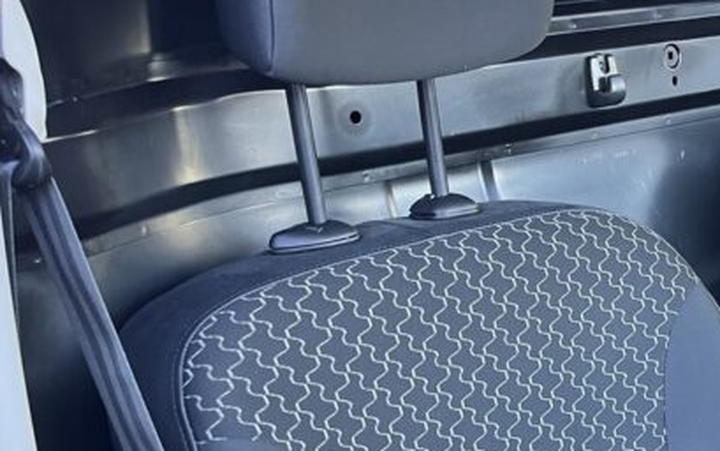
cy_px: 403
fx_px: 1354
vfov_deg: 18.6
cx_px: 884
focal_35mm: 69
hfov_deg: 26.2
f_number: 1.6
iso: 125
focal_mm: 5.1
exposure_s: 1/64
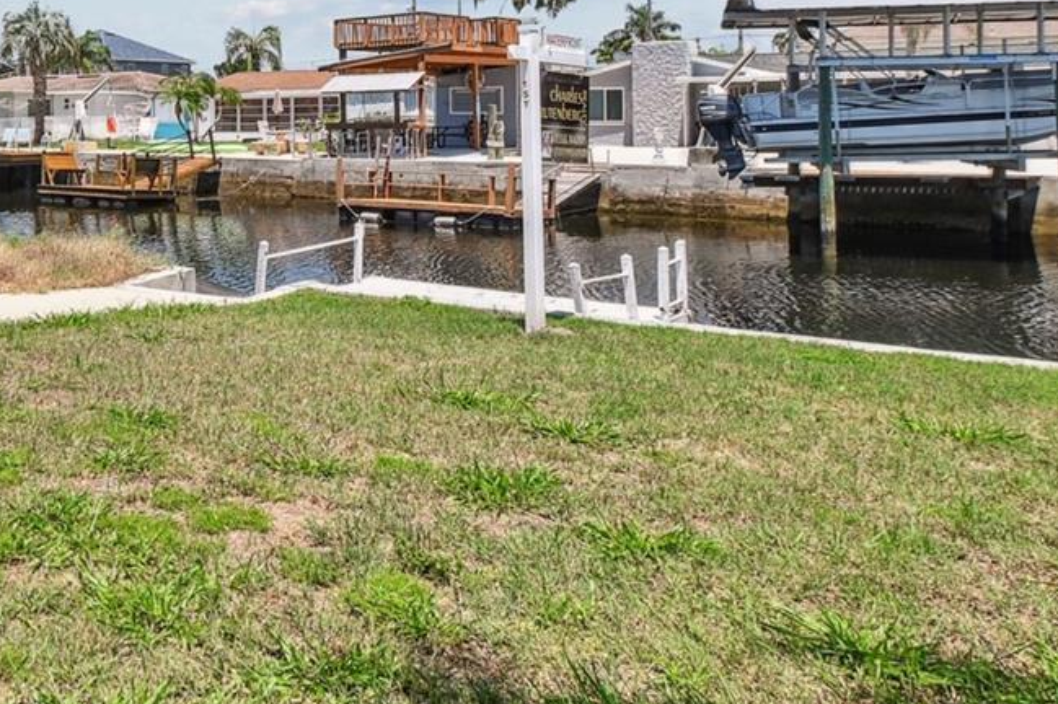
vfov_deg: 34.8
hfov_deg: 44.6
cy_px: 139
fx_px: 1087
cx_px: 13
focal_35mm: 37
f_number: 7.1
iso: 100
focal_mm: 10
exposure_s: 1/125
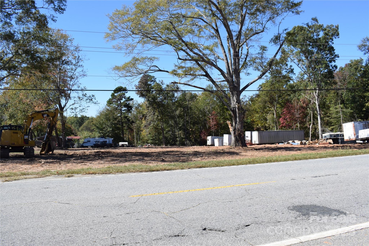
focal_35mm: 32
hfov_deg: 59.5
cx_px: 184
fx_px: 323
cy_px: 123
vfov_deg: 41.7
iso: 200
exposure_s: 1/320
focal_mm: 21
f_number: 9
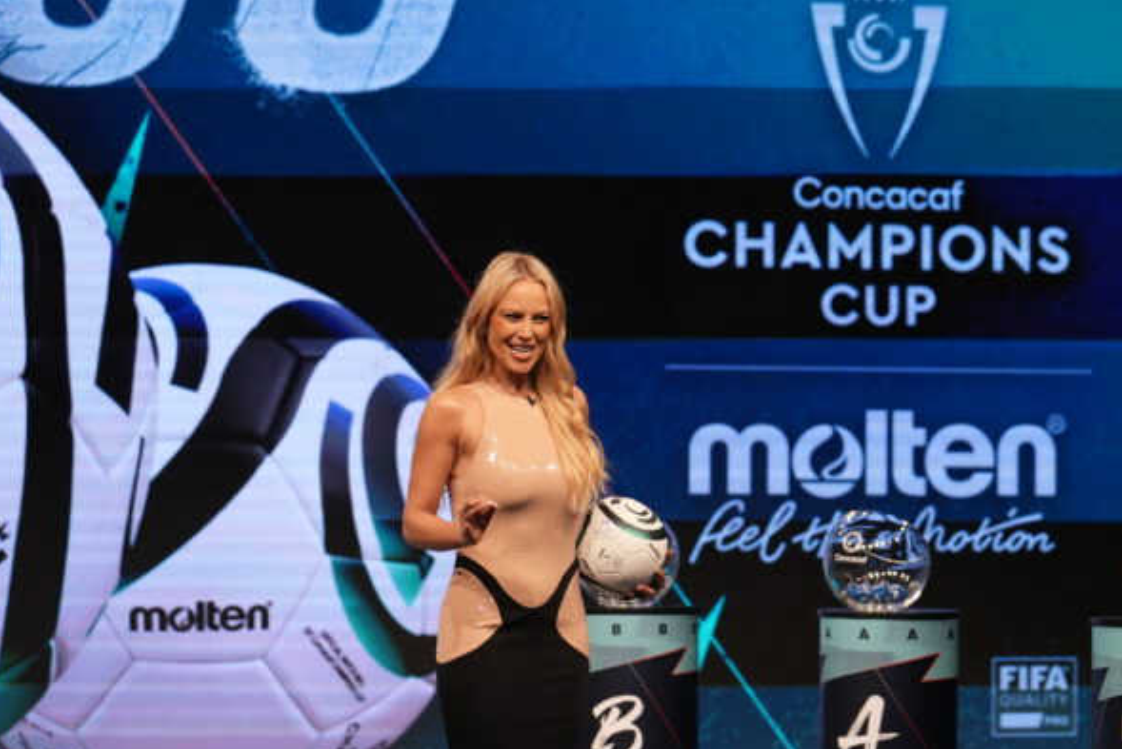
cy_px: 363
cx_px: 680
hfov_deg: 15.0
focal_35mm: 137
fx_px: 4271
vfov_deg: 10.0
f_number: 4
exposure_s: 1/250
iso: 800
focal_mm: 105
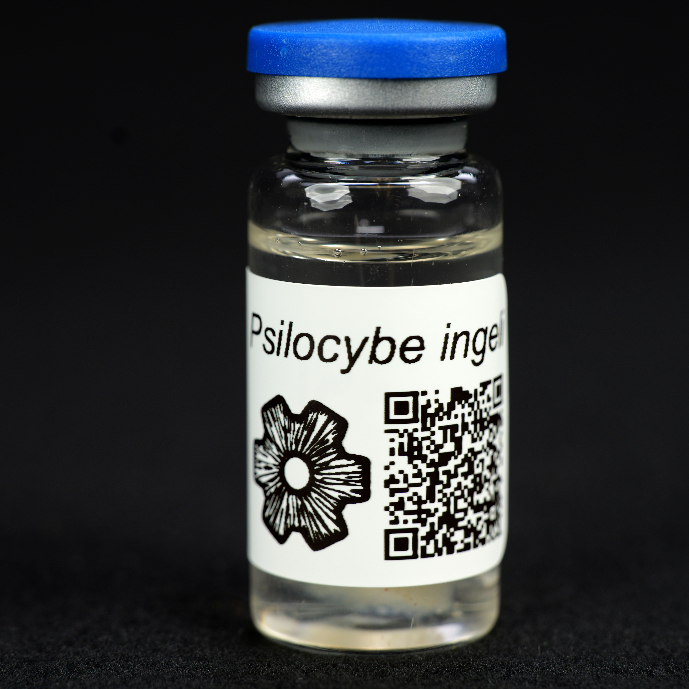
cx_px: 379
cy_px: 343
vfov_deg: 16.9
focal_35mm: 103
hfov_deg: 16.9
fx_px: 2319
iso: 100
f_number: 8
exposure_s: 1/60
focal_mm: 80
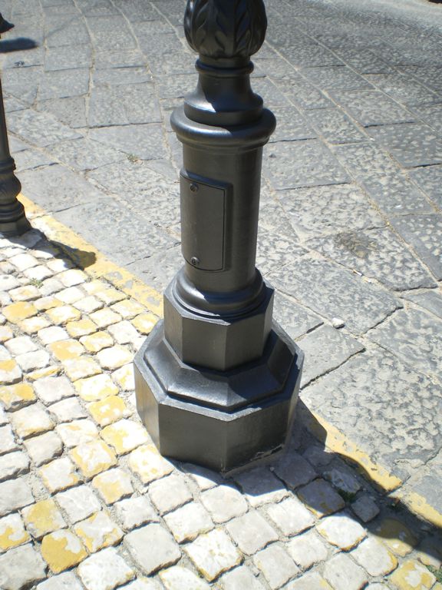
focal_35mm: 36
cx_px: 221
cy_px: 295
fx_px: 613
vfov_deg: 51.4
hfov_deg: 39.7
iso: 50
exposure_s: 1/320
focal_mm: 6.3
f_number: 4.6
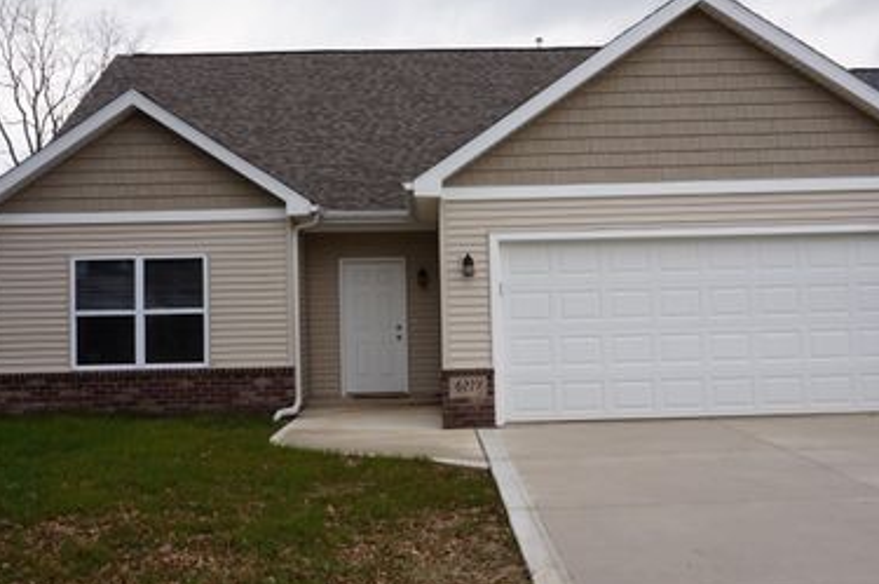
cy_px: 256
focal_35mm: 40
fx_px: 975
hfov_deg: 48.5
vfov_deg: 33.3
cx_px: 459
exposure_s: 1/60
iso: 100
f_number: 11
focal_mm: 20
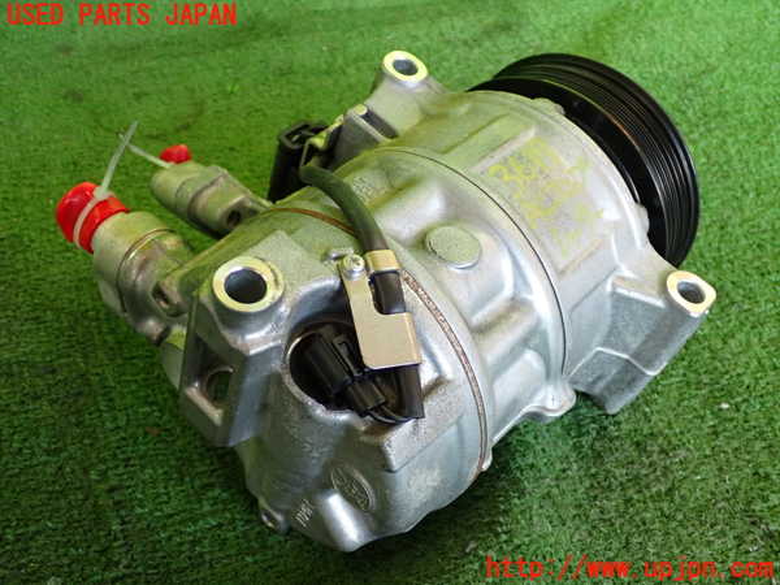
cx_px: 390
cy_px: 292
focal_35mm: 41
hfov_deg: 45.8
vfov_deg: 35.1
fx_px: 924
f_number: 2.8
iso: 400
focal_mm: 7.31
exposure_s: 1/125
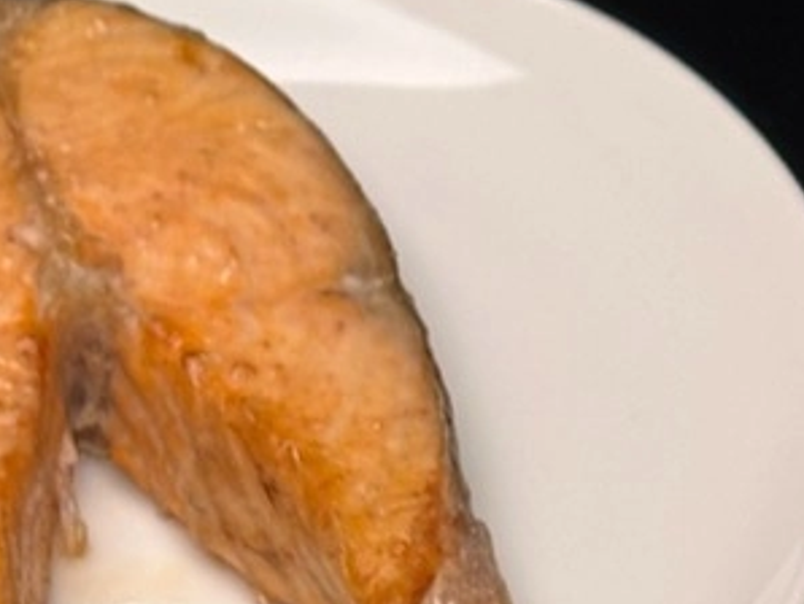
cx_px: -156
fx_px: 4788
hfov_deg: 9.5
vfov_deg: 7.0
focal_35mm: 206
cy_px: 1216
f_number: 1.8
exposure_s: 1/60
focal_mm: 6.9
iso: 125
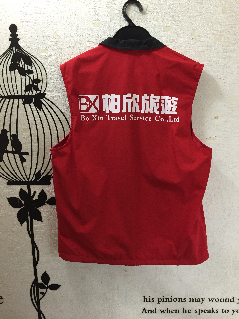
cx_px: 120
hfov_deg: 48.2
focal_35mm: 29
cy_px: 160
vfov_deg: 61.7
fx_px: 267
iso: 200
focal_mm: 4.15
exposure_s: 1/30
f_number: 2.2
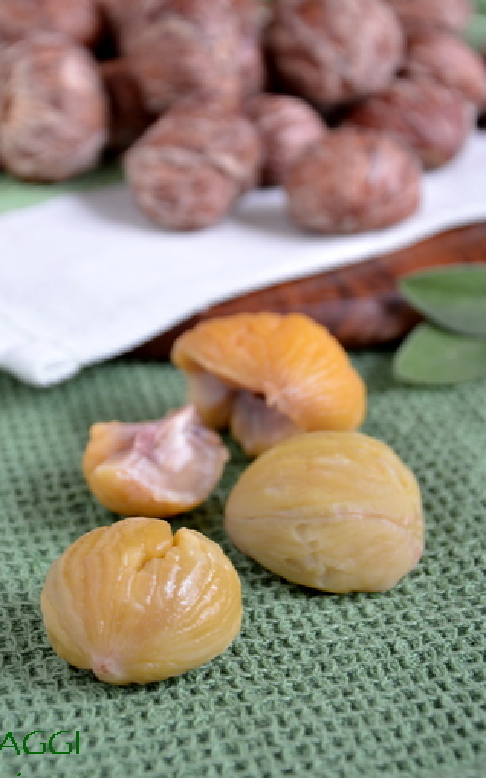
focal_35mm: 96
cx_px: 219
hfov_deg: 13.6
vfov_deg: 21.6
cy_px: 330
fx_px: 2035
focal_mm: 50
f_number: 5
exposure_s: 1/8
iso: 100
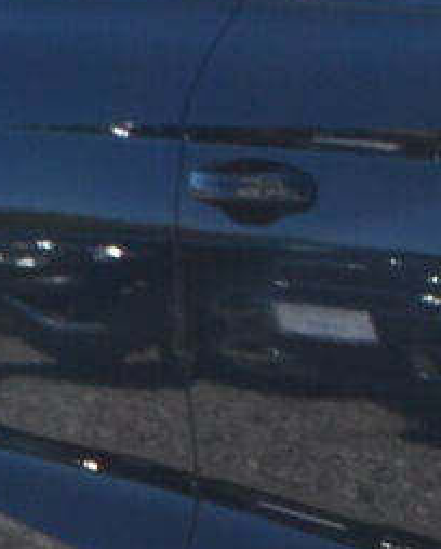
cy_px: 296
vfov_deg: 5.7
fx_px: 5534
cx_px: 1185
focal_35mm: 340
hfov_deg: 4.4
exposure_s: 1/320
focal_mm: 32
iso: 100
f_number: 9
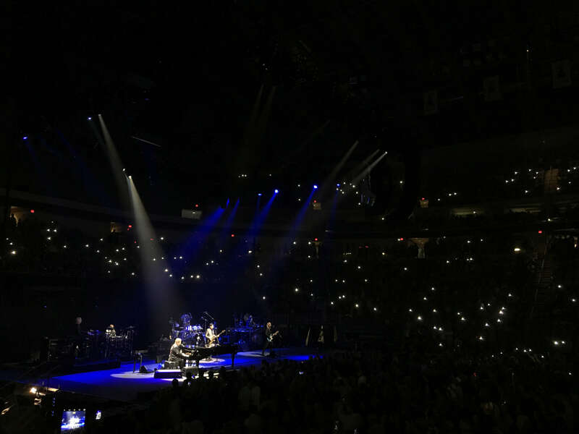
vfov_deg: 48.2
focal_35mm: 29
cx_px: 290
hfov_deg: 61.7
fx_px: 485
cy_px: 217
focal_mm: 4.15
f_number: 2.2
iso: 50
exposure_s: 1/15
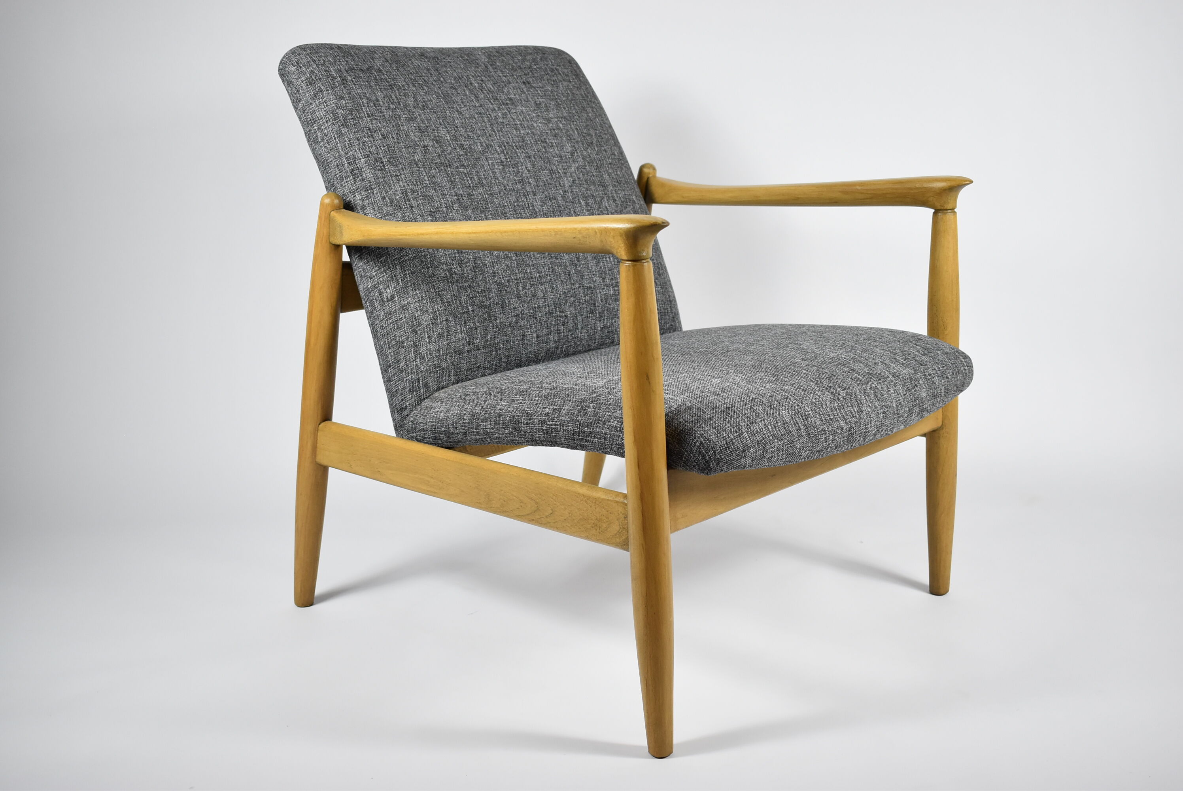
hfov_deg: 46.4
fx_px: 1381
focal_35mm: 42
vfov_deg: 31.9
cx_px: 592
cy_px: 396
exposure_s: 1/125
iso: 800
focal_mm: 28
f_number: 4.2
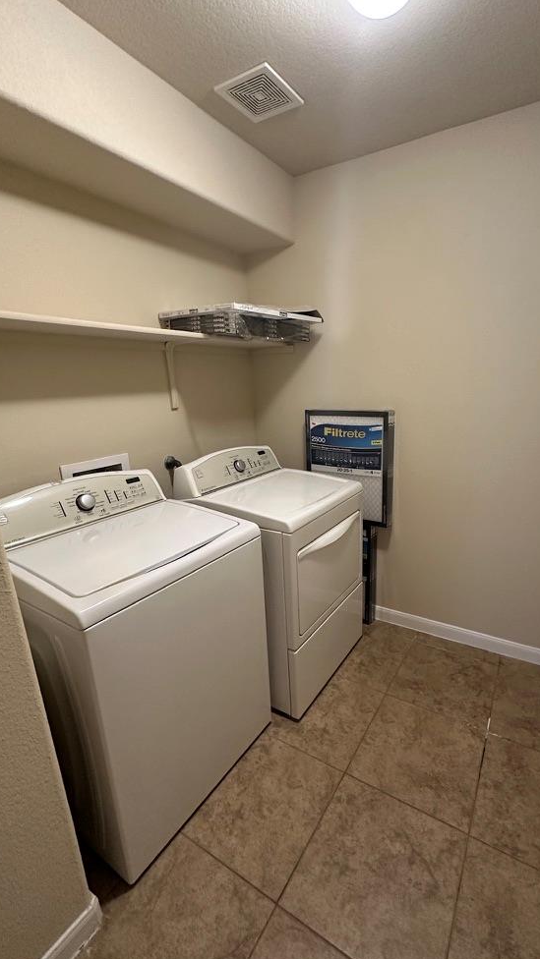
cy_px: 485
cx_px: 317
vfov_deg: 99.4
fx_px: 407
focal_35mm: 16
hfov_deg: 66.6
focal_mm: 2.22
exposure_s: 1/60
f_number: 2.2
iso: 250
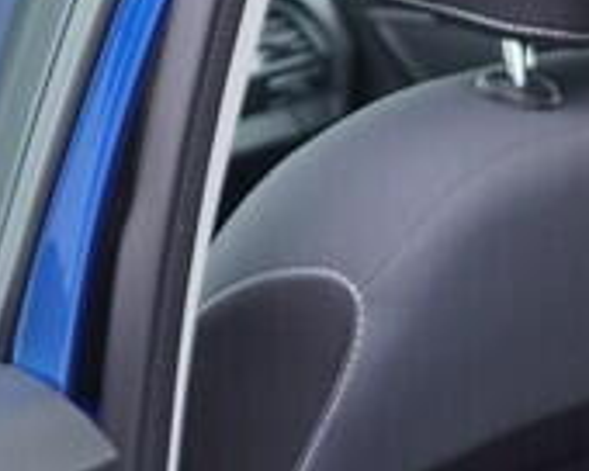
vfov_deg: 7.5
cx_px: 457
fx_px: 3539
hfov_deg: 9.5
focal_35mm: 203
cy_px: 604
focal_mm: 24
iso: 200
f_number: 2.8
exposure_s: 1/40
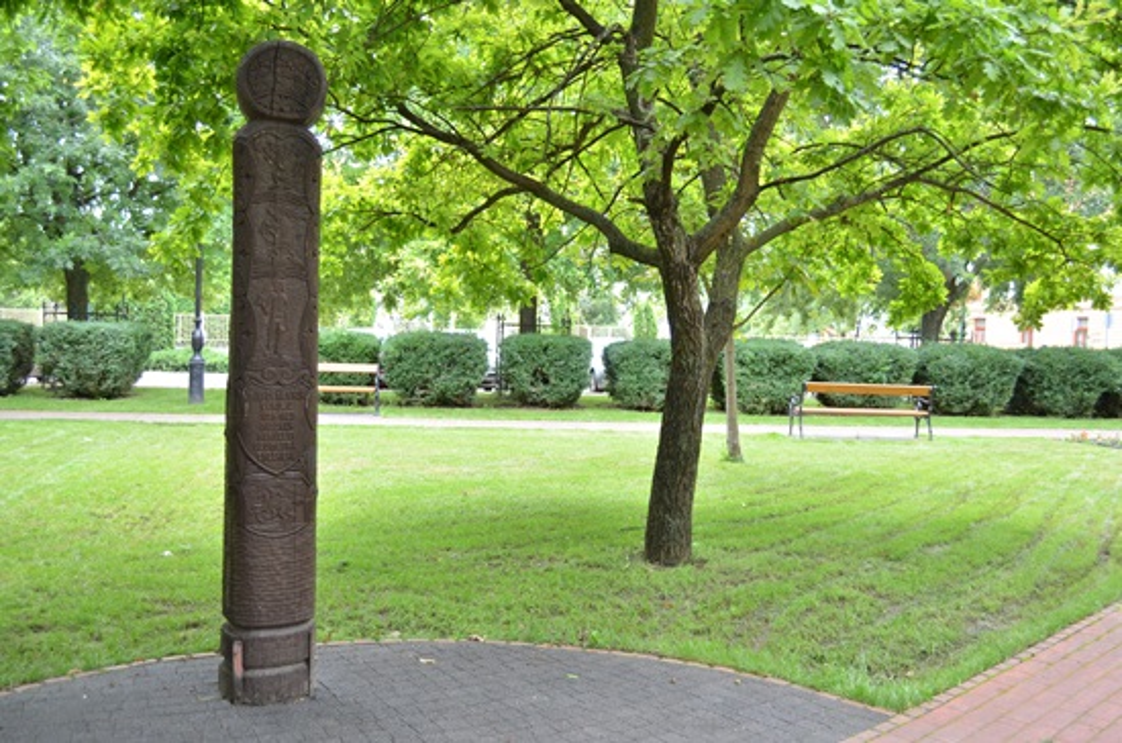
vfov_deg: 39.8
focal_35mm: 33
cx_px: 561
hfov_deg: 57.3
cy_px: 372
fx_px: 1026
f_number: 4
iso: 500
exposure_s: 1/320
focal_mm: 22
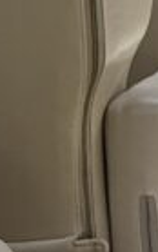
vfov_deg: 18.6
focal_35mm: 109
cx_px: 356
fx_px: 750
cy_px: 0
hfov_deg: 10.6
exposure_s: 1/100
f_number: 2.2
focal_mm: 2.22
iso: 400
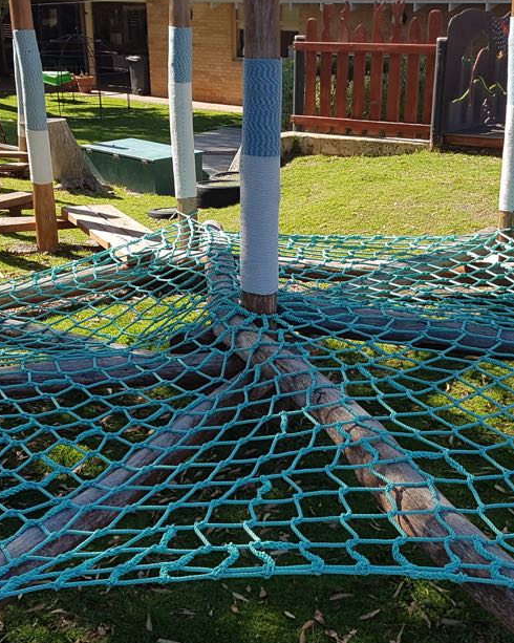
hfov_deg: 28.6
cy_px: 323
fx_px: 1008
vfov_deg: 35.4
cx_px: 261
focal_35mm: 53
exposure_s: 1/1396
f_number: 1.7
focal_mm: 4.2
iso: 50
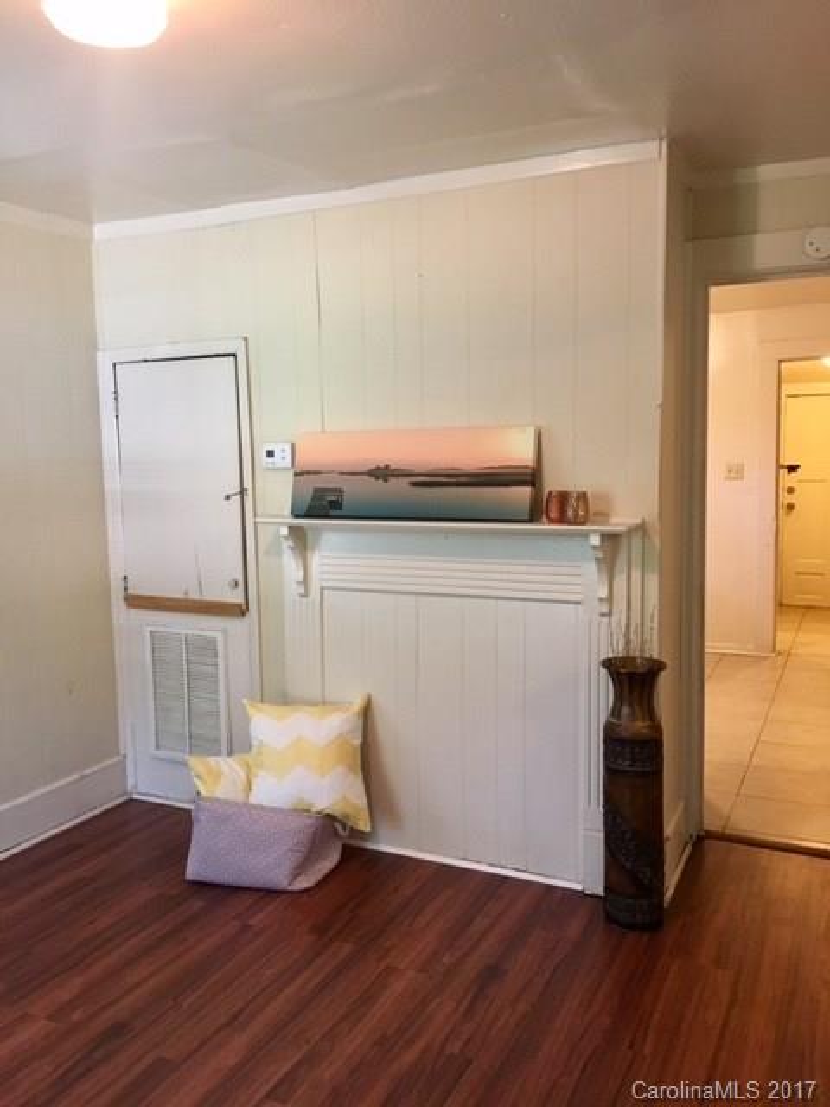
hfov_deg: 48.2
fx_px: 927
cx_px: 415
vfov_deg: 61.7
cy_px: 554
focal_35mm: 29
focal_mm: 4.15
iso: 200
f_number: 2.2
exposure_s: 1/30
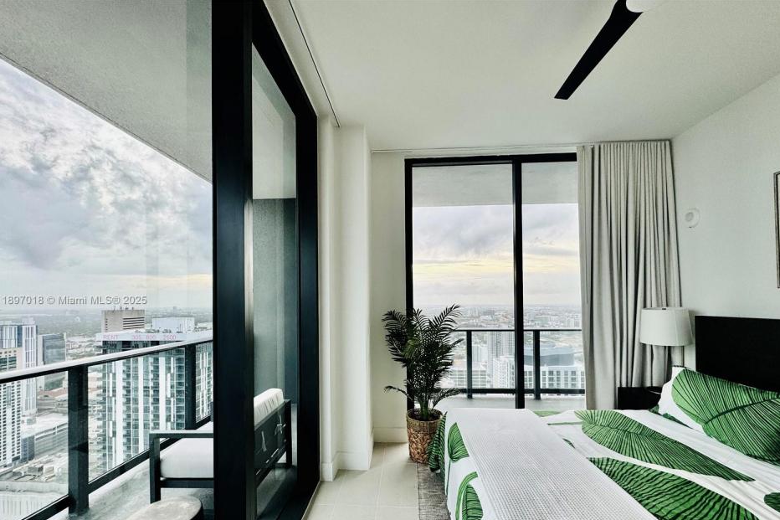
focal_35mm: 15
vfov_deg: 76.8
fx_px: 325
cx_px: 387
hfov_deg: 100.4
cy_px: 301
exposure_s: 1/120
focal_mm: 2.22
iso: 40
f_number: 2.2
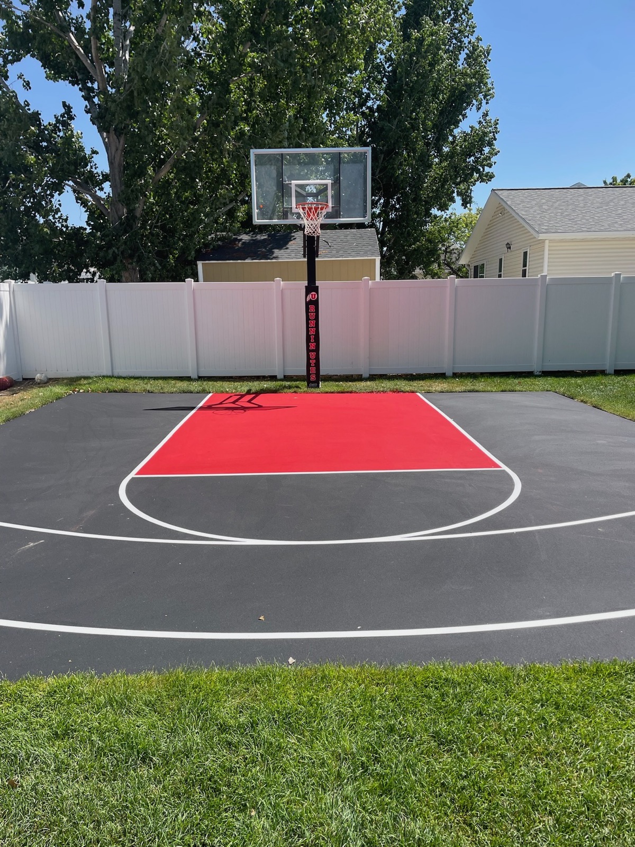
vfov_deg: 67.3
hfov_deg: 53.1
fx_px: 636
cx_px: 318
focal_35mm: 26
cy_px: 424
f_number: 1.6
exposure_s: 1/2618
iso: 32
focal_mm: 4.2
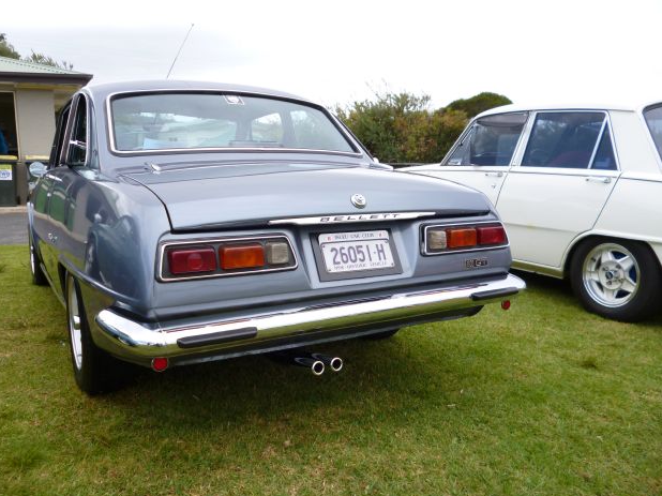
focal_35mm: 29
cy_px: 254
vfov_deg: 48.2
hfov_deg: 61.7
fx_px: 554
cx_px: 321
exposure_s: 1/400
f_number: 3.1
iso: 100
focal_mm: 5
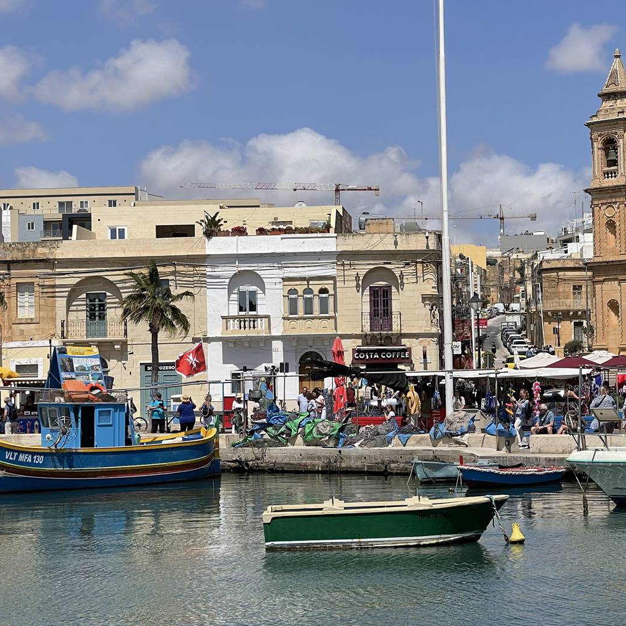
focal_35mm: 86
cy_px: 273
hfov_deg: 20.1
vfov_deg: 20.2
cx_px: 393
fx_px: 1760
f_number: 2.2
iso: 20
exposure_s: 1/2481
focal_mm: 7.5
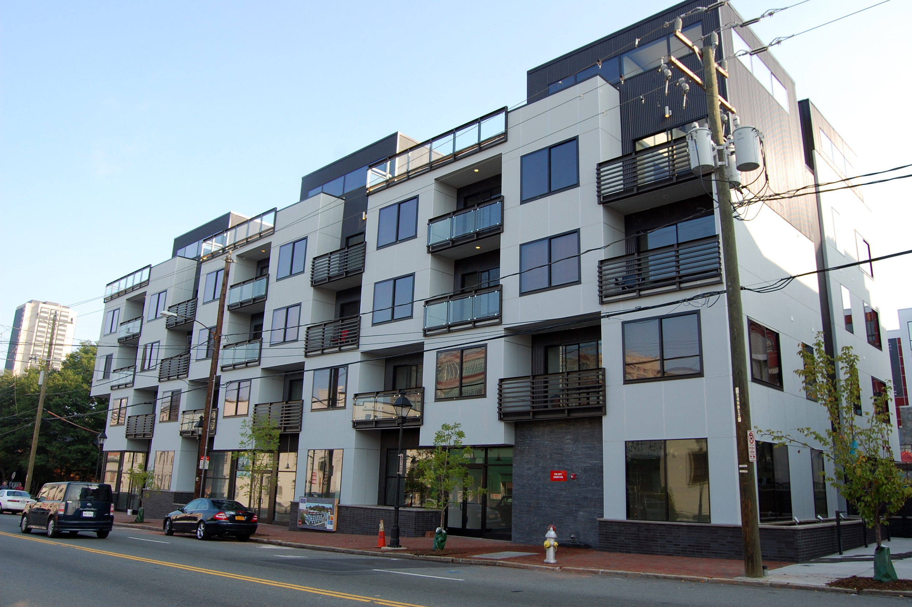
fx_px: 683
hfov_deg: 67.4
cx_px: 456
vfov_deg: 47.8
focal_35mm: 27
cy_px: 304
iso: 200
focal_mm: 18
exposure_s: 1/200
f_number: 7.1
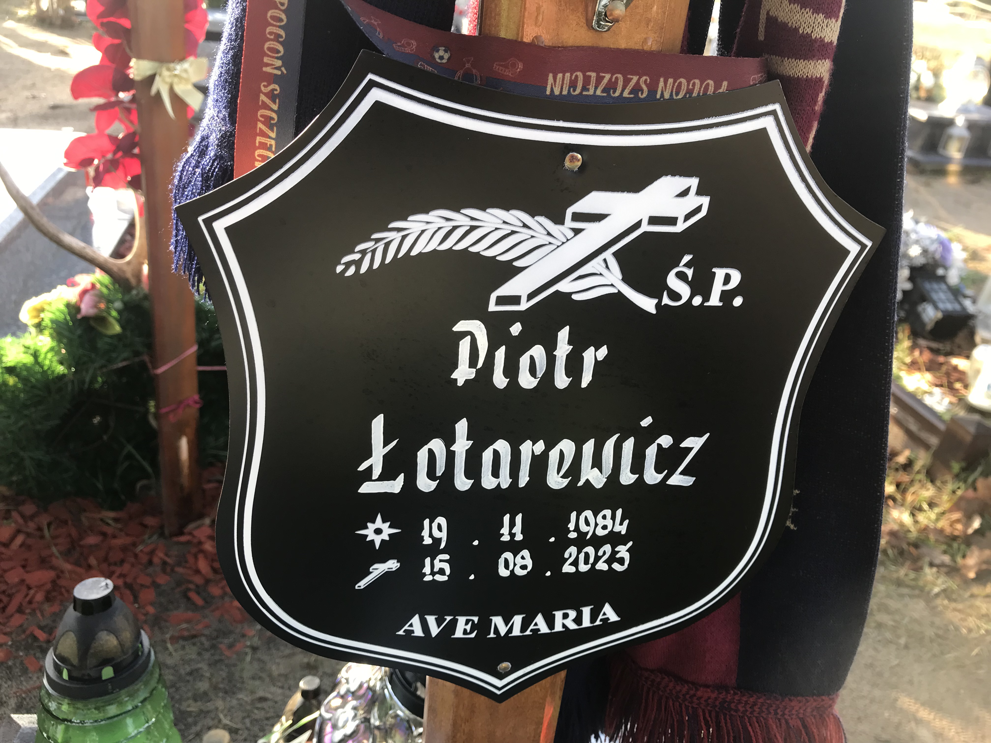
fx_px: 802
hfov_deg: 63.4
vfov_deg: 49.7
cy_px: 372
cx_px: 496
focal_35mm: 28
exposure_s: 1/108
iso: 20
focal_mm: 3.99
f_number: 1.8
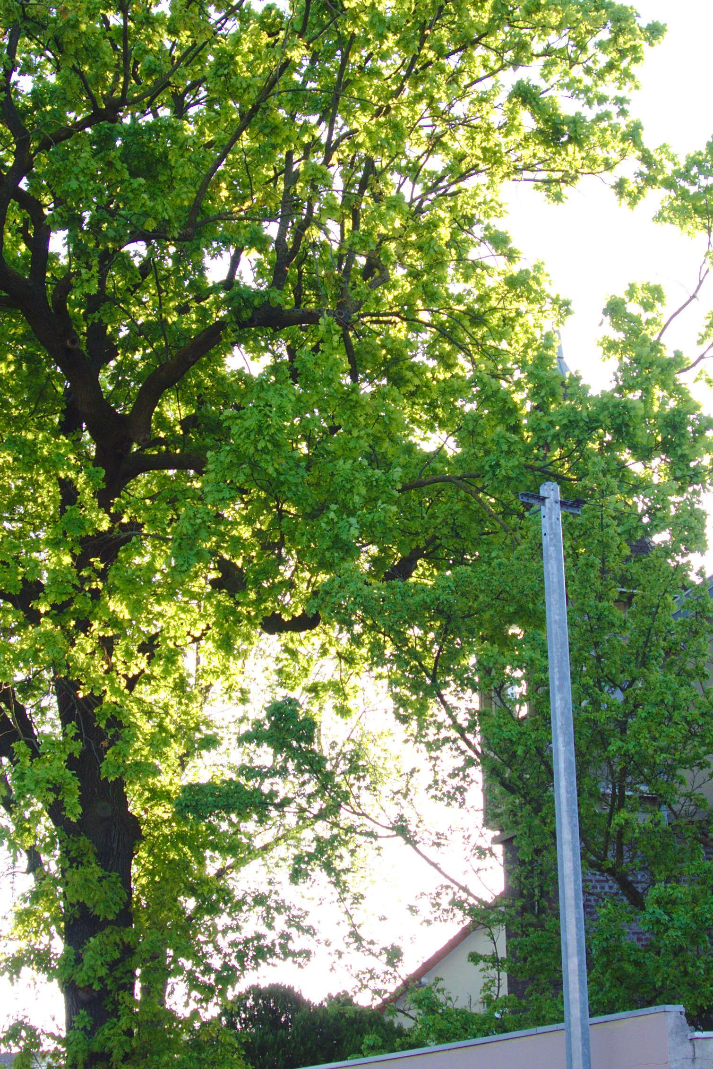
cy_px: 516
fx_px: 2020
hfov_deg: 20.0
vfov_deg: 29.7
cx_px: 395
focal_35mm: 68
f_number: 4.5
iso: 125
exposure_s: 1/100
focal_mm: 10.4
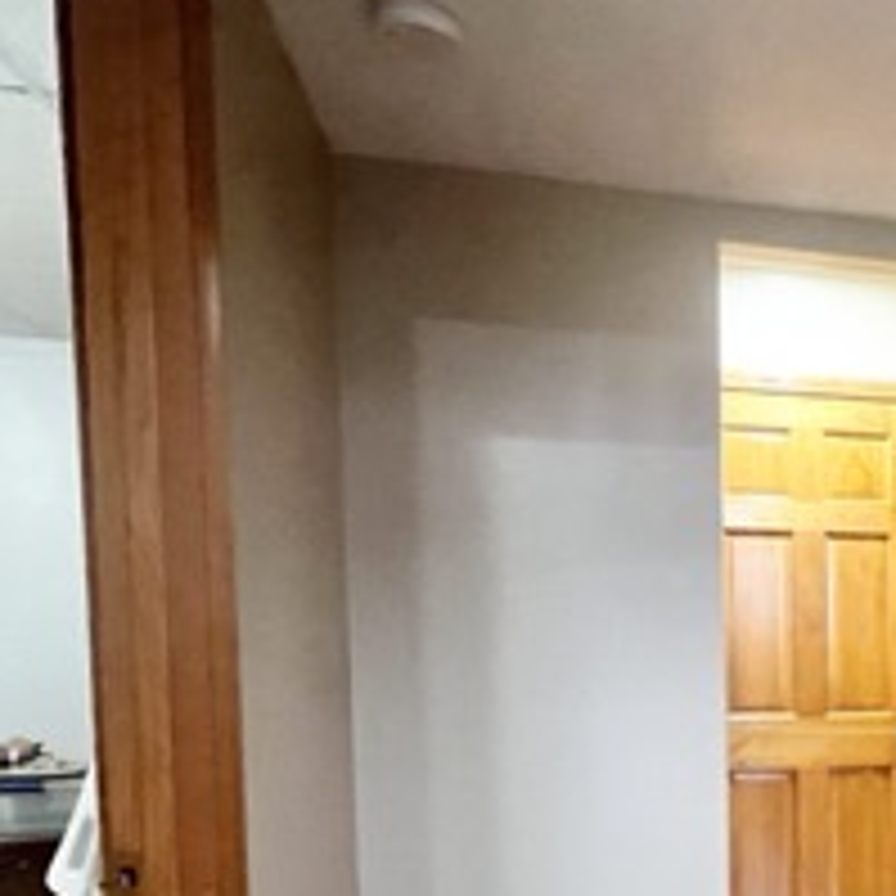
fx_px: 1084
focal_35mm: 37
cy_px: 725
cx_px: 1040
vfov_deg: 42.8
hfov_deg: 36.3
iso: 800
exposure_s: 1/40
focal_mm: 1.57
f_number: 1.8
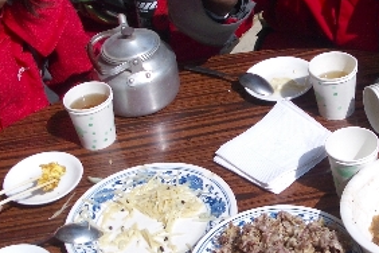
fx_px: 1095
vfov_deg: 13.2
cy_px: 110
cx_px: 324
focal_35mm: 104
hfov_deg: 19.4
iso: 50
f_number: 5
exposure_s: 1/500
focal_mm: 8.2
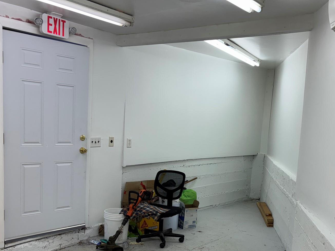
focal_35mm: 41
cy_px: 176
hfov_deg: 45.2
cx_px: 218
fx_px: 397
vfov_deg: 34.7
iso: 40
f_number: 1.6
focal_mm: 5.96
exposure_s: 1/120
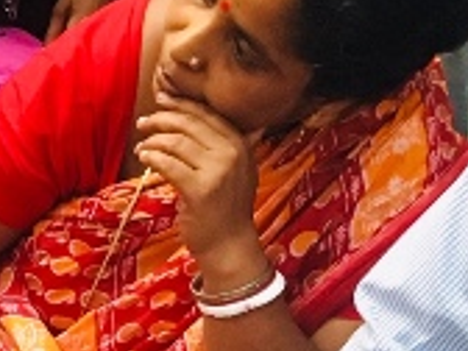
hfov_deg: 13.0
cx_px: -354
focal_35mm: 138
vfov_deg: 10.0
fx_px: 1866
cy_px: 680
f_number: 2.2
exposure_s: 1/33
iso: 200
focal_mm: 4.15
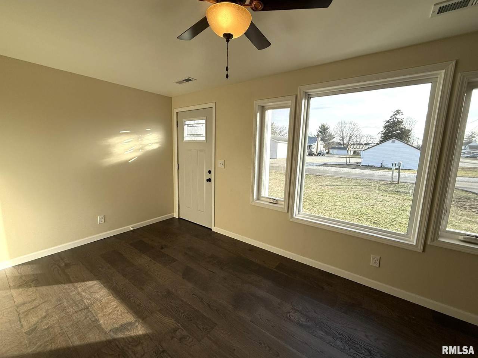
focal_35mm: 14
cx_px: 239
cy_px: 179
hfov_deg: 102.1
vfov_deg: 85.7
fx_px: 193
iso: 64
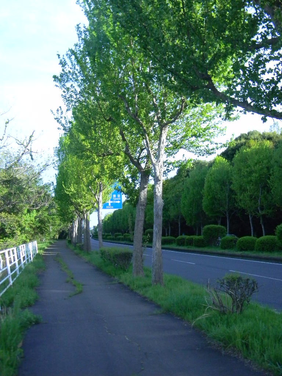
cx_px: 141
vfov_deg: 45.8
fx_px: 445
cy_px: 188
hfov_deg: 35.1
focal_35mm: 41
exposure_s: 1/260
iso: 400
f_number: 7.6
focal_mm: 7.3
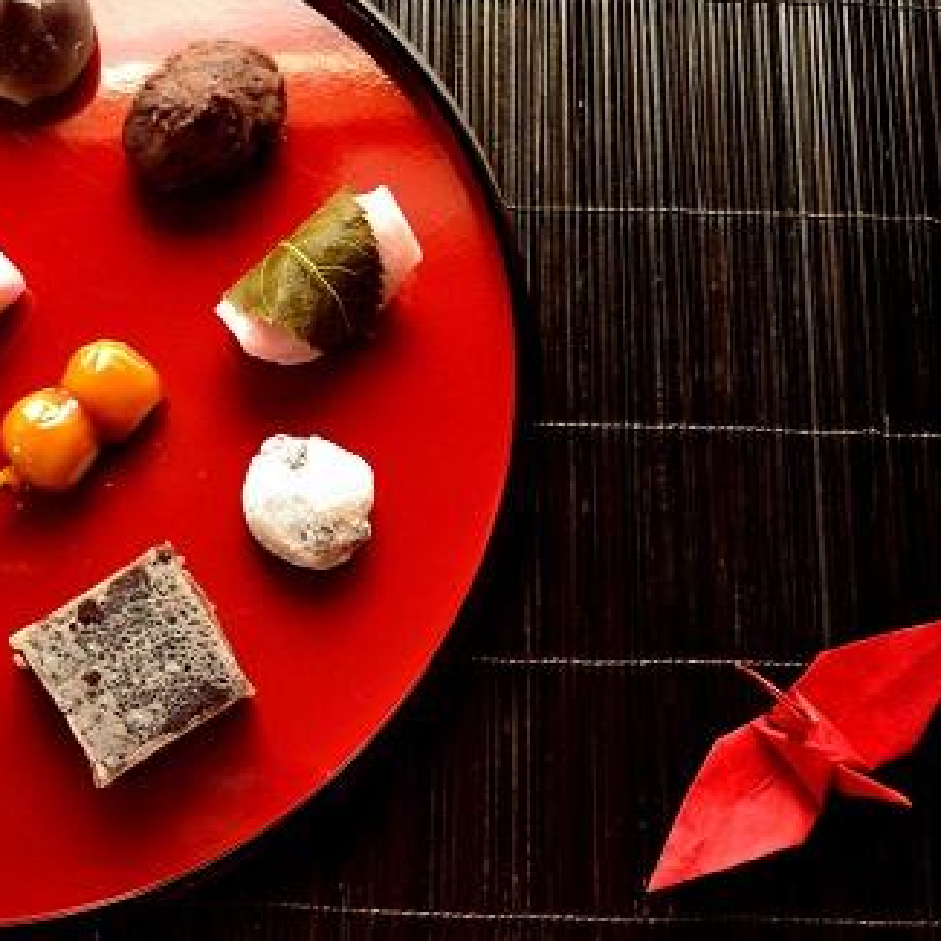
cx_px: 339
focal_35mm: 51
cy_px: 462
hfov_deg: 33.2
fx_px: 1569
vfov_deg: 33.4
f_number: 4.2
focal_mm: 26
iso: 3200
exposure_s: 1/60
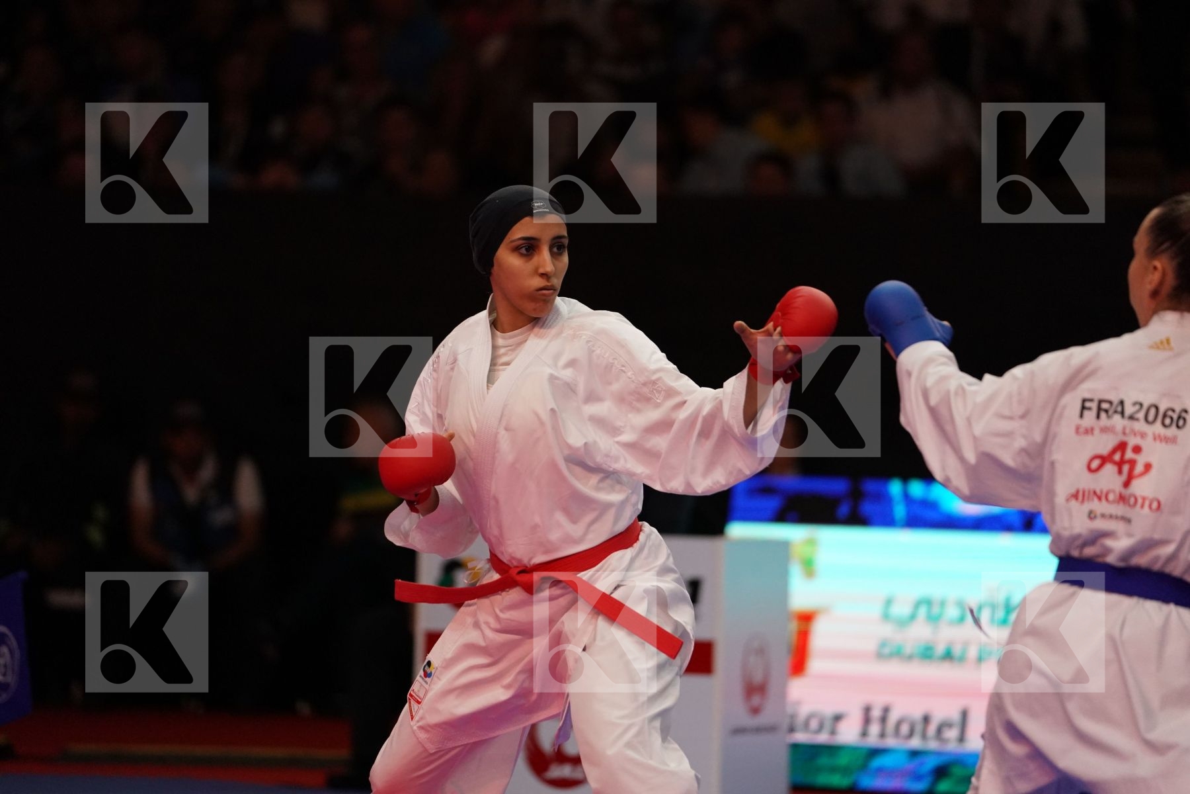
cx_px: 595
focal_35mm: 200
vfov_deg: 6.9
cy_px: 397
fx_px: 6611
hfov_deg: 10.3
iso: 4000
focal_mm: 200
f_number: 2.8
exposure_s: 1/1000
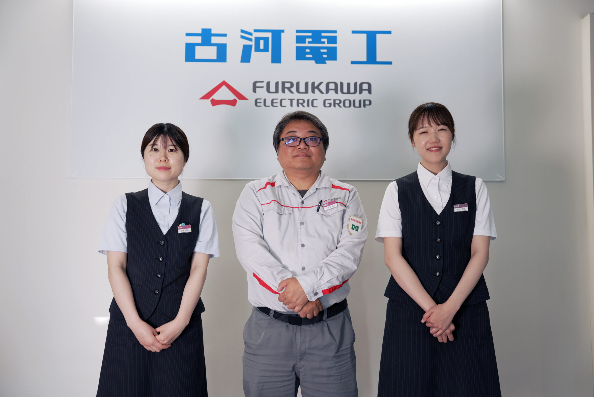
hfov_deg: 54.4
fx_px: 578
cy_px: 198
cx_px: 297
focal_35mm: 35
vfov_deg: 37.9
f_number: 2.8
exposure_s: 1/100
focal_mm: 35
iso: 400
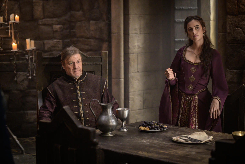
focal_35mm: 89
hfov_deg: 22.9
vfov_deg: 15.4
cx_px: 122
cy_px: 82
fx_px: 606
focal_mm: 89
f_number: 2.8
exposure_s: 1/200
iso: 5000
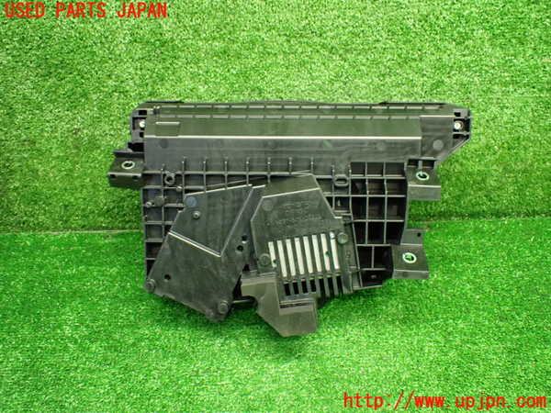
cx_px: 276
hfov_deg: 60.0
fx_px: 478
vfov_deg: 46.8
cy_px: 206
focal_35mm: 30
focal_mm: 5.4
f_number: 2.3
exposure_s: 1/60
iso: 800
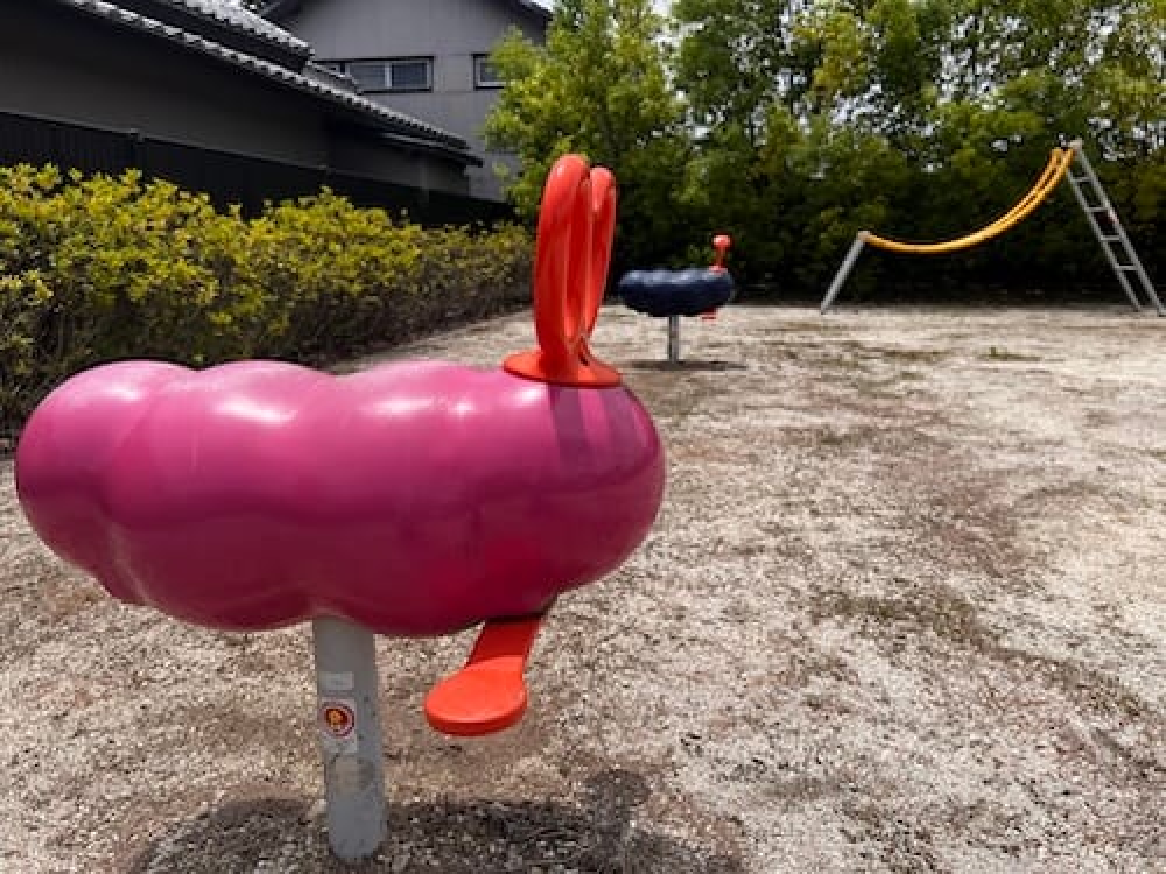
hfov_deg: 67.3
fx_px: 876
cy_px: 437
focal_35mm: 26
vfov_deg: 53.1
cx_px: 583
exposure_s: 1/4115
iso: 50
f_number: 1.5
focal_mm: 5.7
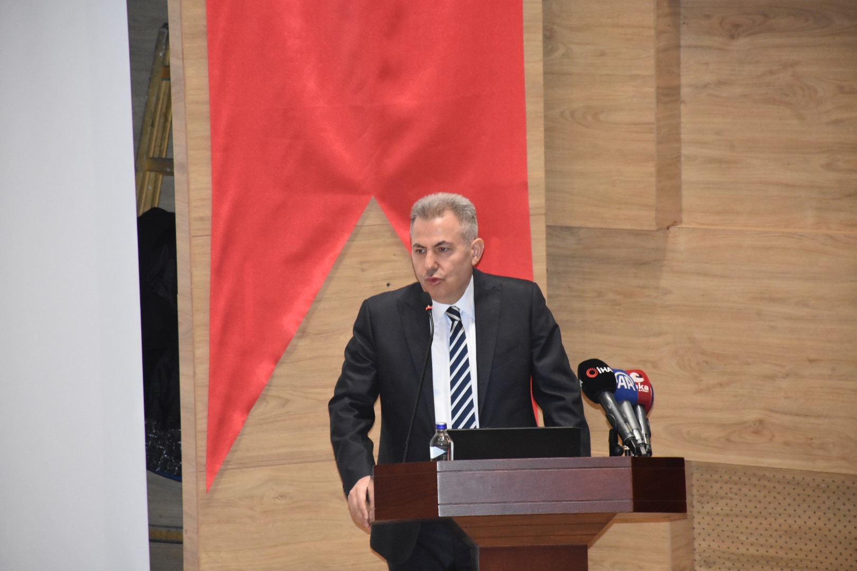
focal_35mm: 210
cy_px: 286
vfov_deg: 6.5
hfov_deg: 9.8
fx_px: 4999
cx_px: 428
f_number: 5.6
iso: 3200
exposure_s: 1/60
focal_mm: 140
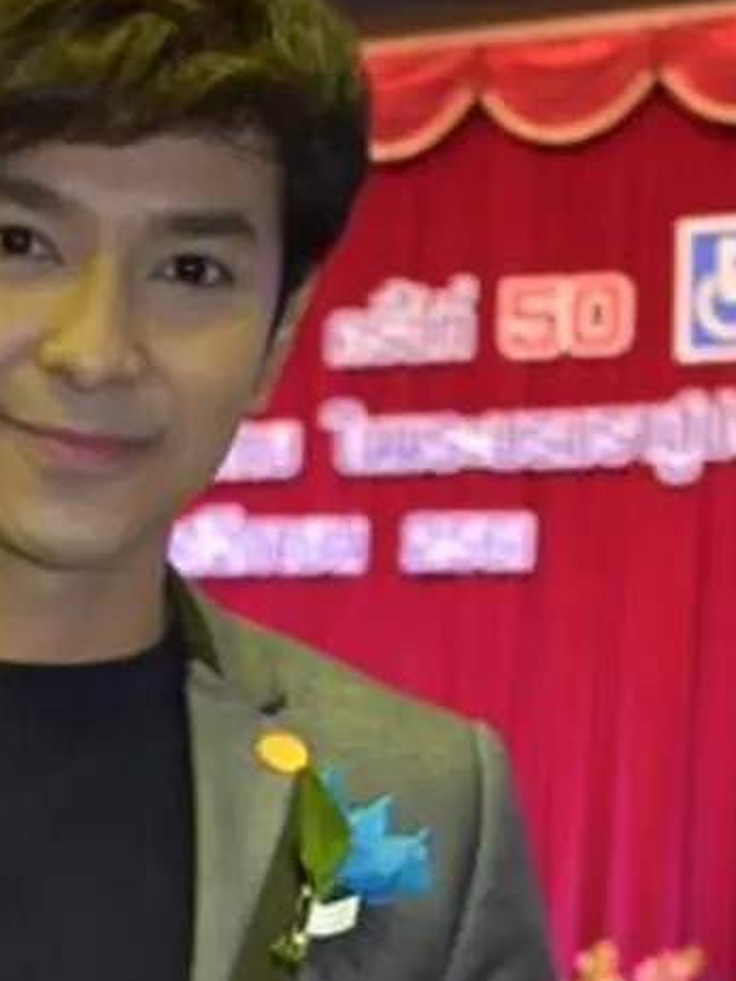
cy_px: 928
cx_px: 40
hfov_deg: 15.3
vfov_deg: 20.1
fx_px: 2692
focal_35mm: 95
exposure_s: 1/60
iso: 1000
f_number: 4
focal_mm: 26
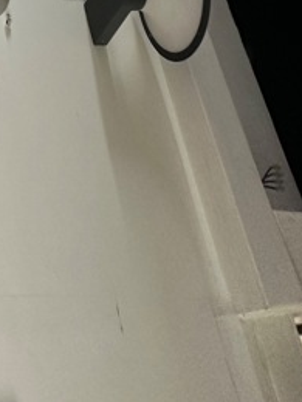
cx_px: -139
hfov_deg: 25.9
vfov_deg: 33.6
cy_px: -104
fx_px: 500
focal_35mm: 43
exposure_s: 1/100
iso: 200
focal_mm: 2.22
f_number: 2.2
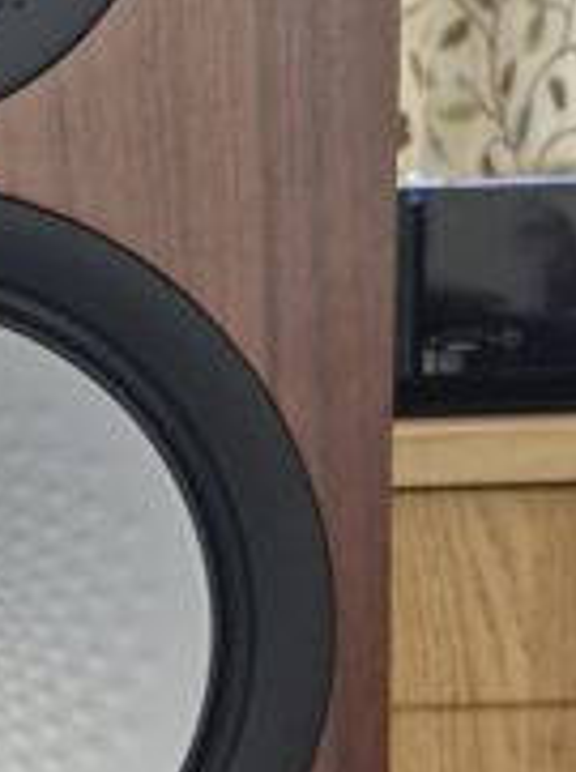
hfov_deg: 16.3
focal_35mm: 87
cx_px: -98
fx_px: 1937
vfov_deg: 22.5
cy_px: 497
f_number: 1.8
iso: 640
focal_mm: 5.54
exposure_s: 1/100
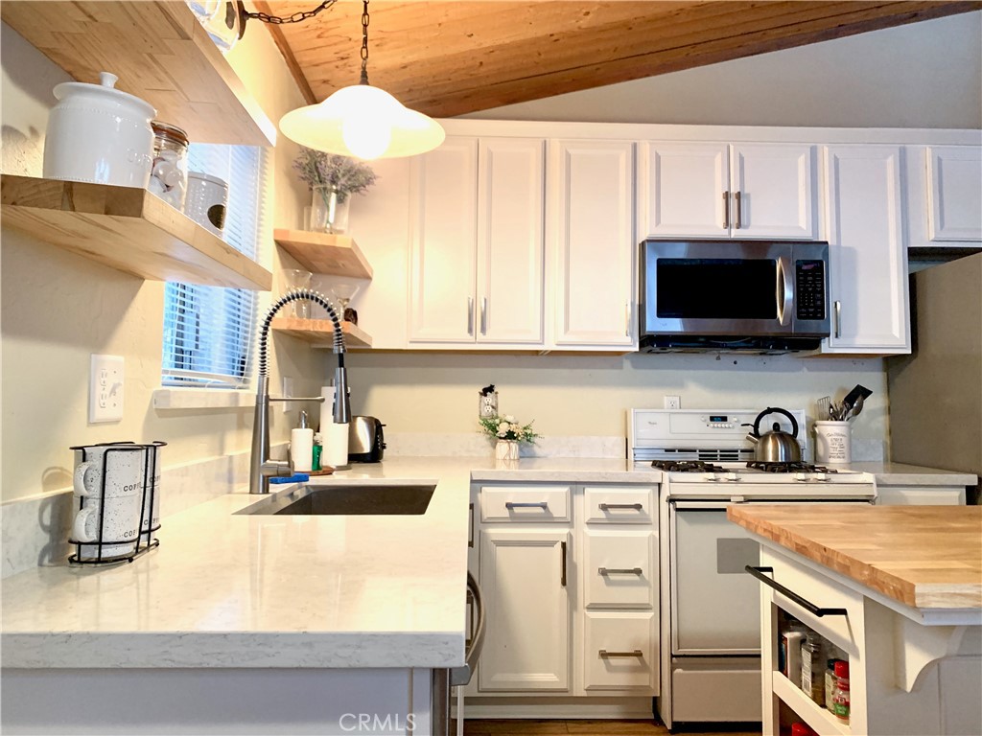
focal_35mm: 26
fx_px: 738
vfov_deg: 53.1
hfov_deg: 67.3
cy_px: 368
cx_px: 491
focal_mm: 4.25
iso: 400
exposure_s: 1/30
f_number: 1.8
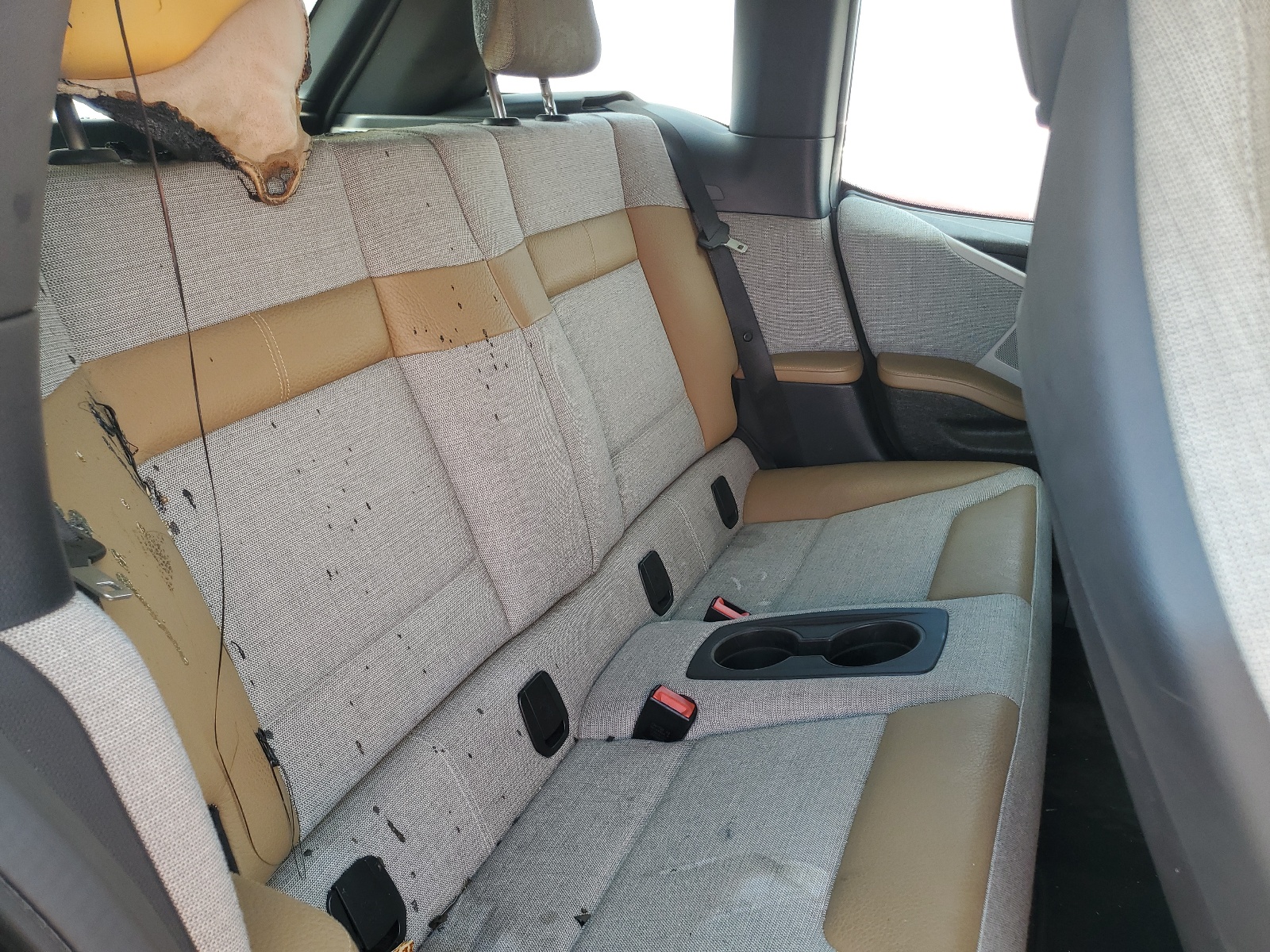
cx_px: 635
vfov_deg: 53.1
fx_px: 954
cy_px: 476
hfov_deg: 67.3
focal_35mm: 26
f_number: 1.5
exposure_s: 1/172
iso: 50
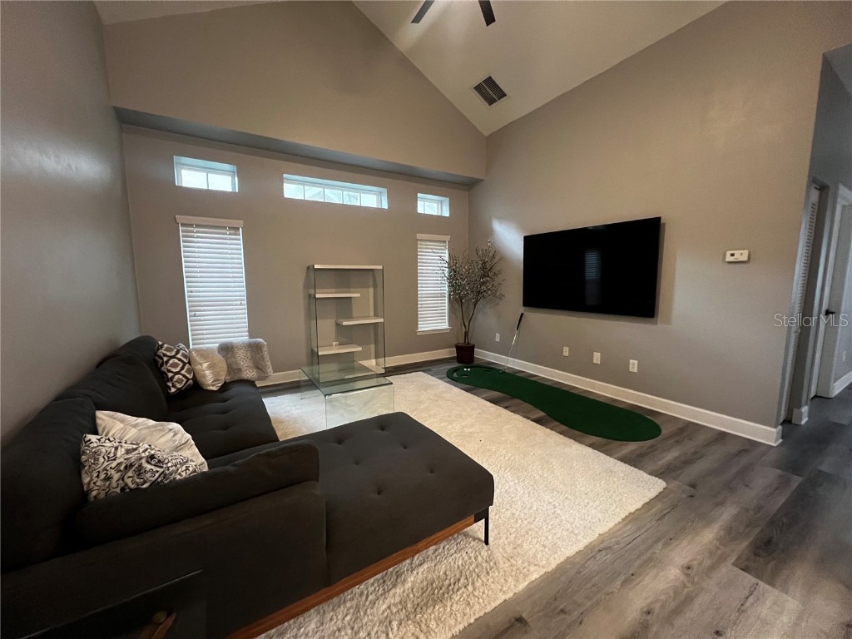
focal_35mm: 13
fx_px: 320
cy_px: 320
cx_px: 426
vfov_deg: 89.9
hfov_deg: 106.2
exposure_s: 1/60
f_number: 1.8
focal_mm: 1.57
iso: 800
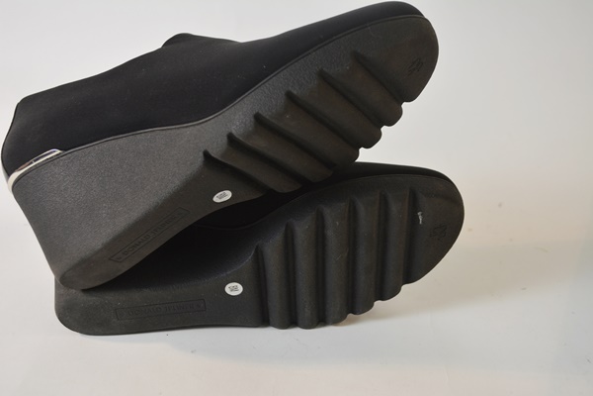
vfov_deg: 29.9
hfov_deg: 43.6
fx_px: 741
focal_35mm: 45
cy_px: 198
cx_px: 296
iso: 400
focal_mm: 30
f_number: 5
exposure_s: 1/100
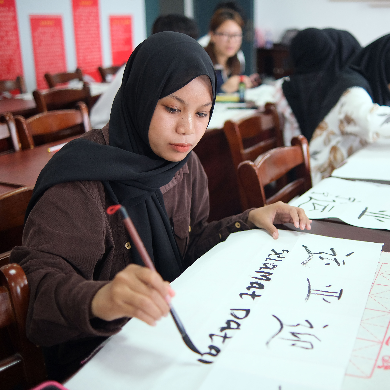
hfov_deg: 37.1
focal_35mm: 45
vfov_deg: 37.6
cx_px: 262
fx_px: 574
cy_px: 196
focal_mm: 23
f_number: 1.4
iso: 640
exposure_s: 1/250
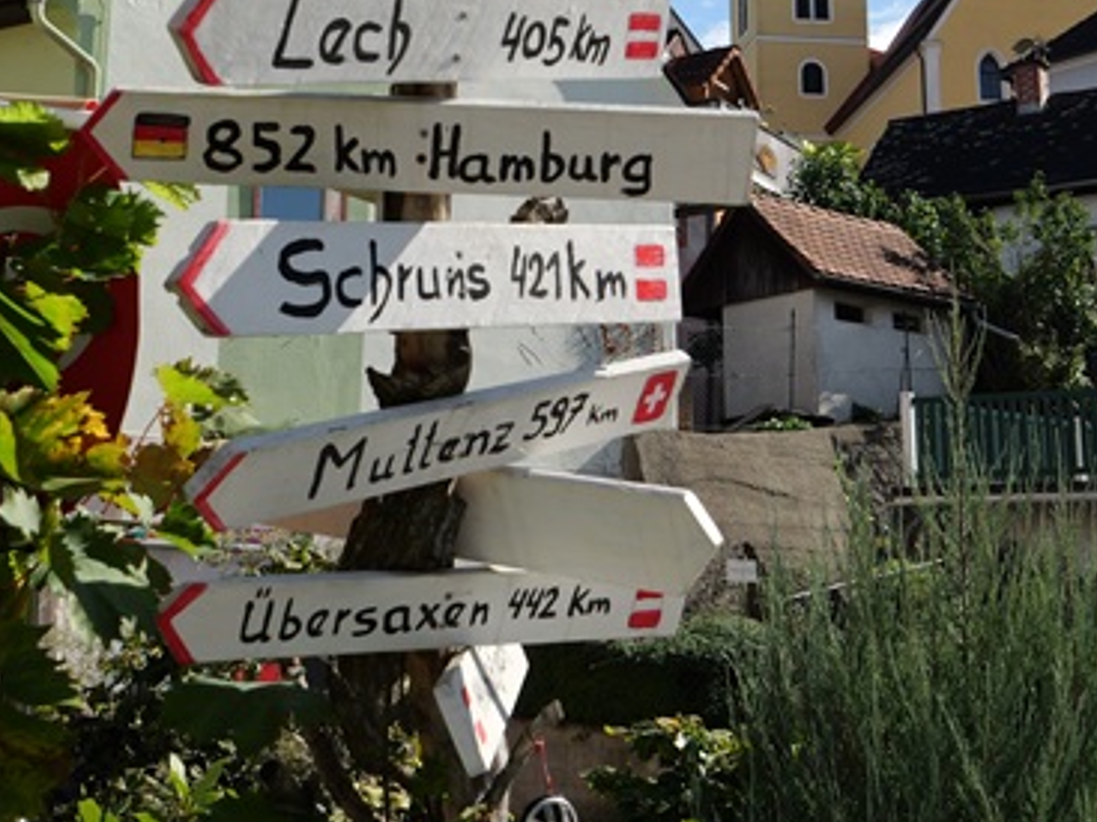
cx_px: 499
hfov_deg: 31.7
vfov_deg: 23.6
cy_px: 132
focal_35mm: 61
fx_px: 1932
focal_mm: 14
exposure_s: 1/320
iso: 100
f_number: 5.6
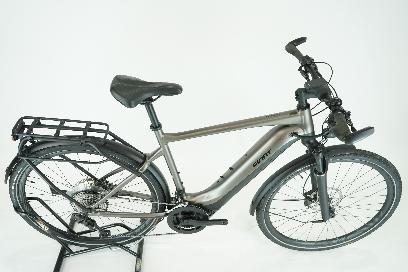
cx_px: 204
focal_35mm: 30
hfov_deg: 61.9
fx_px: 340
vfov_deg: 43.6
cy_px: 136
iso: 1600
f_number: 5
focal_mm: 30
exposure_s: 1/200
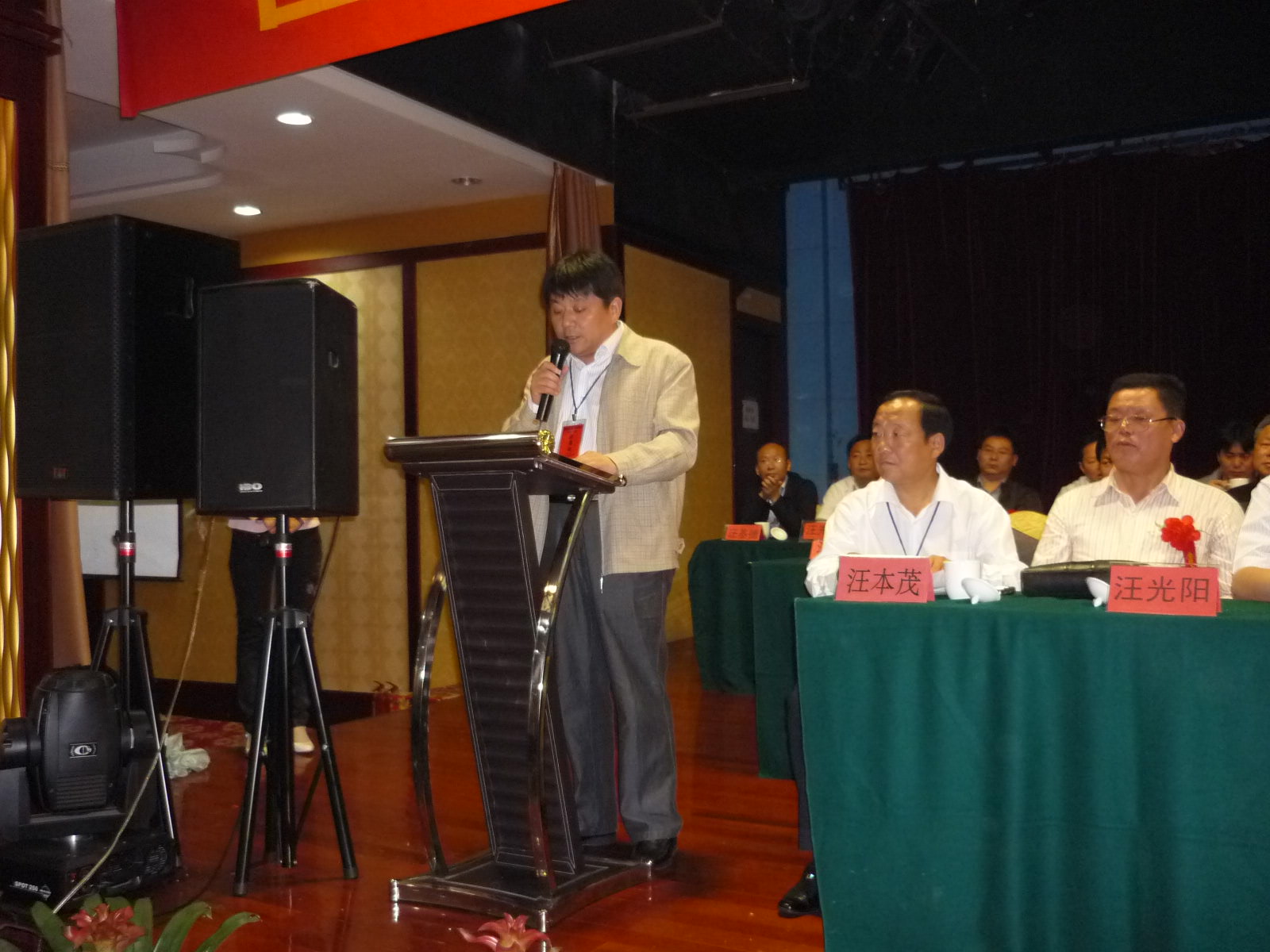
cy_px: 476
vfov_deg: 42.9
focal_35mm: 33
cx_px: 635
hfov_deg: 55.4
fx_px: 1211
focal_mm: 5.5
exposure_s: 1/30
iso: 500
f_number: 2.8
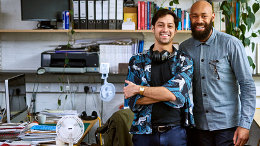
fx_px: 531
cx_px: 183
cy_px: 66
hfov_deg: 27.3
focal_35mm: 77
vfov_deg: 15.7
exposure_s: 1/250
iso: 1250
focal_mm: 50
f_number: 2.2
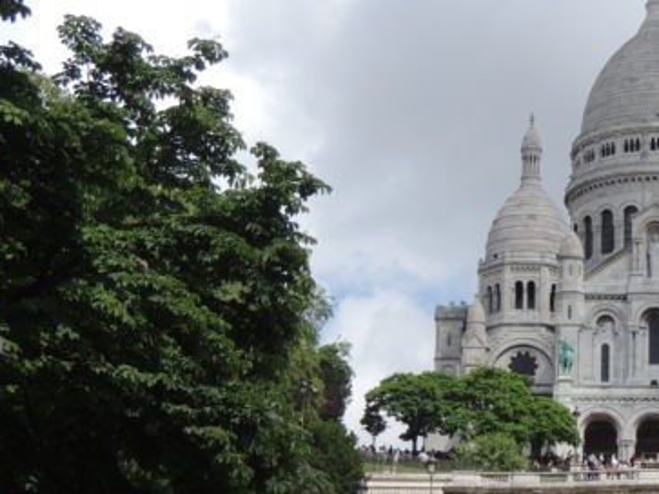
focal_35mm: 127
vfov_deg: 11.6
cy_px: 349
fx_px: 2417
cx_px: 650
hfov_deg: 15.3
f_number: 3.7
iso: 100
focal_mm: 10.7
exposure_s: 1/1000
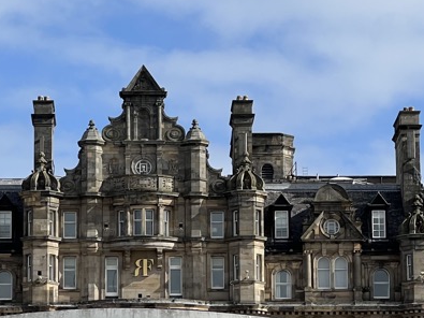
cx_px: 199
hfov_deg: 10.6
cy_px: 132
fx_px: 2290
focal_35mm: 187
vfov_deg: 7.9
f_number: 2.8
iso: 32
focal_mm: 9
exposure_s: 1/1024
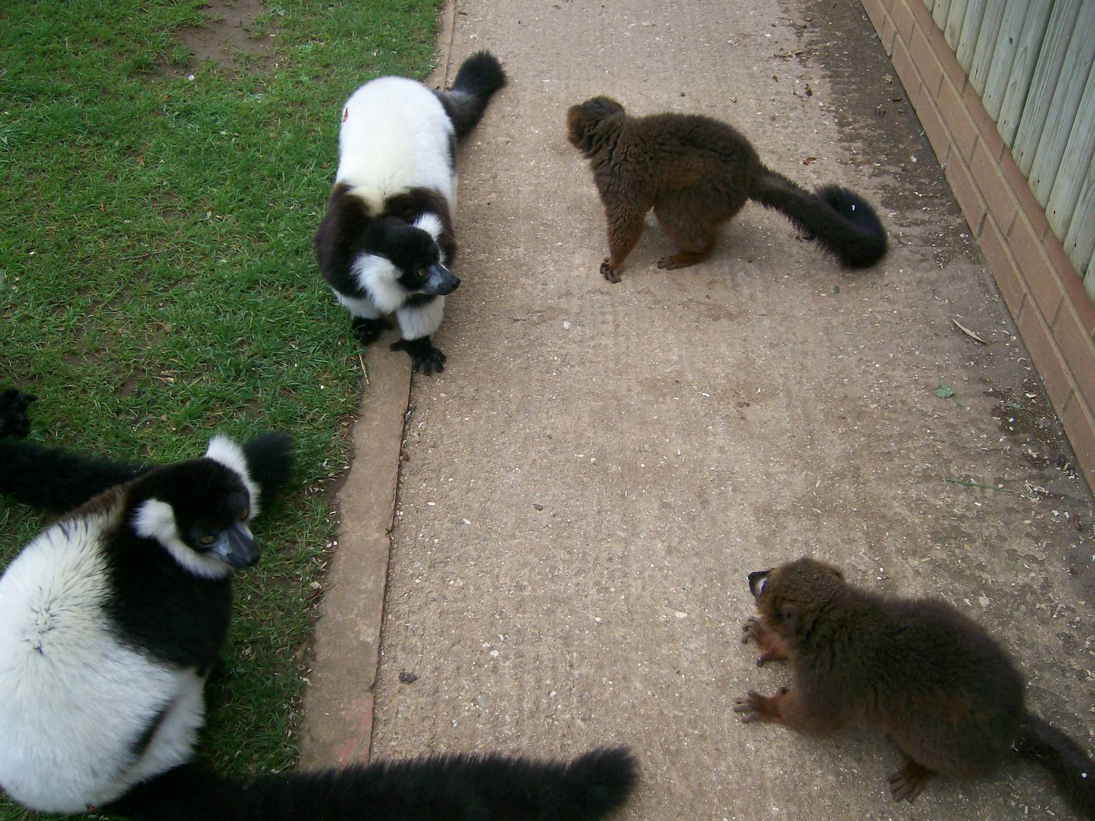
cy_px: 410
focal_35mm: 35
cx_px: 548
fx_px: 1107
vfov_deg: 40.7
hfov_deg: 52.6
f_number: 2.8
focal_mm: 5.8
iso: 80
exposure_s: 1/176
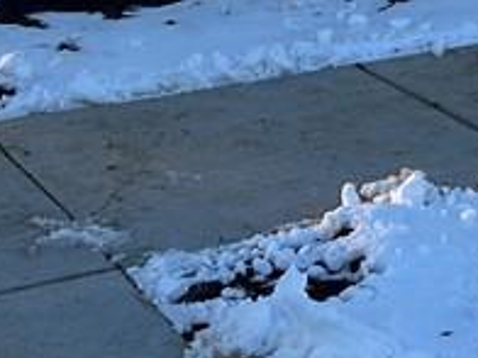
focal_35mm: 136
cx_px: 532
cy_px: -511
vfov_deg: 9.6
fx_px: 1878
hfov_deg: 14.2
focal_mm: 5.7
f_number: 1.5
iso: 50
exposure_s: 1/1019
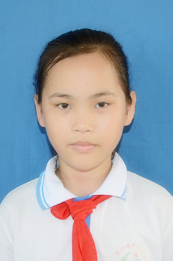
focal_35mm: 36
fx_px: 261
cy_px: 130
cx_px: 86
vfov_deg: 53.3
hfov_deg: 36.7
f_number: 3.8
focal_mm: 24
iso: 100
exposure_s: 1/60
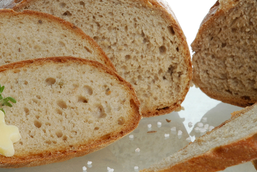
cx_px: 147
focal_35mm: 188
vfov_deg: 7.3
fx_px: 1342
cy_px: 77
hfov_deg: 10.9
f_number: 18
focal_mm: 70
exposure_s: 1/60
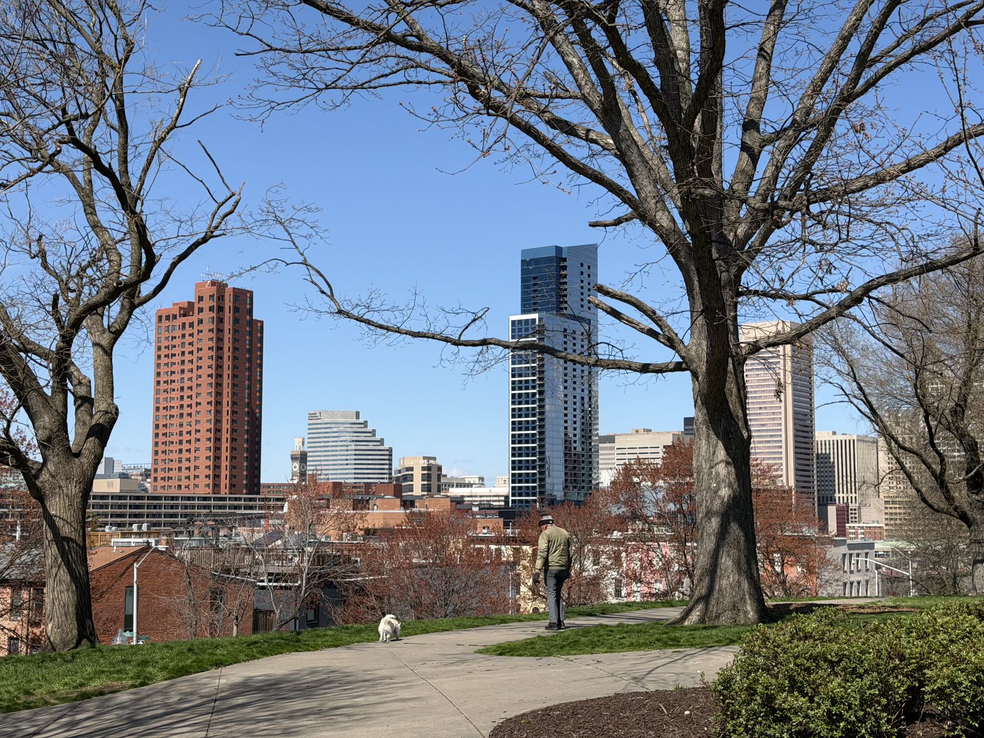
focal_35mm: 48
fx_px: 1364
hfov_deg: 39.7
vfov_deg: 30.3
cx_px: 492
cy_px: 369
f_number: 1.78
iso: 64
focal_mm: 6.76
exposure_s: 1/5587
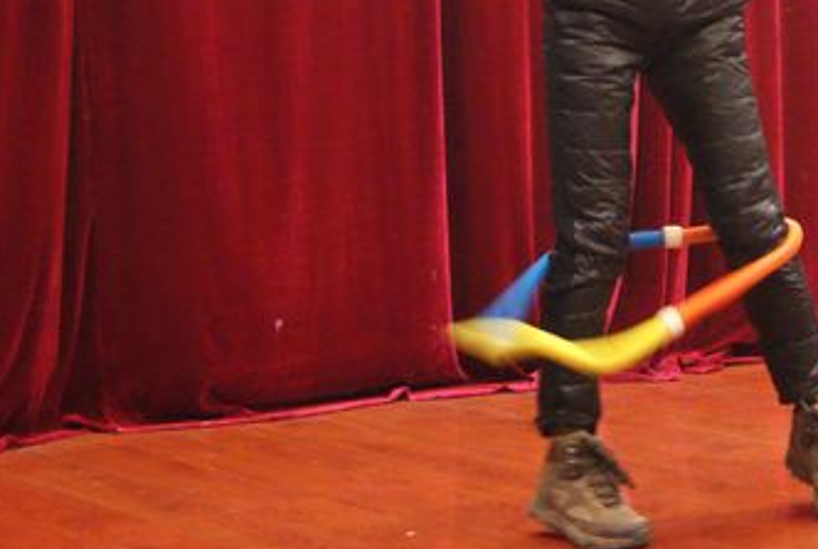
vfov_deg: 13.4
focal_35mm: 101
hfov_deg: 19.7
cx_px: 764
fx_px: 2300
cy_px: -37
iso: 1600
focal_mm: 30
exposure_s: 1/50
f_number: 4.5
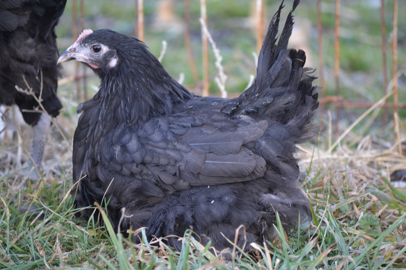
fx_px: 3383
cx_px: 203
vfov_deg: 4.6
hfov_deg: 6.9
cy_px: 135
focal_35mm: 300
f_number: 5.6
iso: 400
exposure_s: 1/50
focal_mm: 200
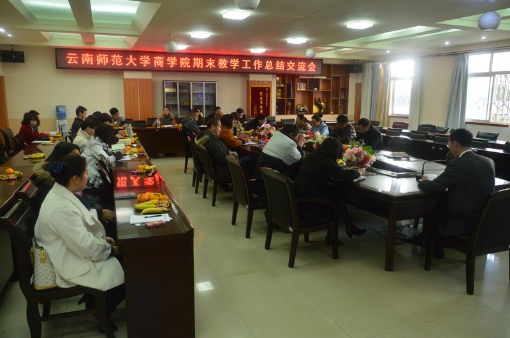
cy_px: 169
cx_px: 255
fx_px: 382
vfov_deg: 47.8
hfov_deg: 67.5
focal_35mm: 27
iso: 800
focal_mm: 18
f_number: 4
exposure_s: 1/60
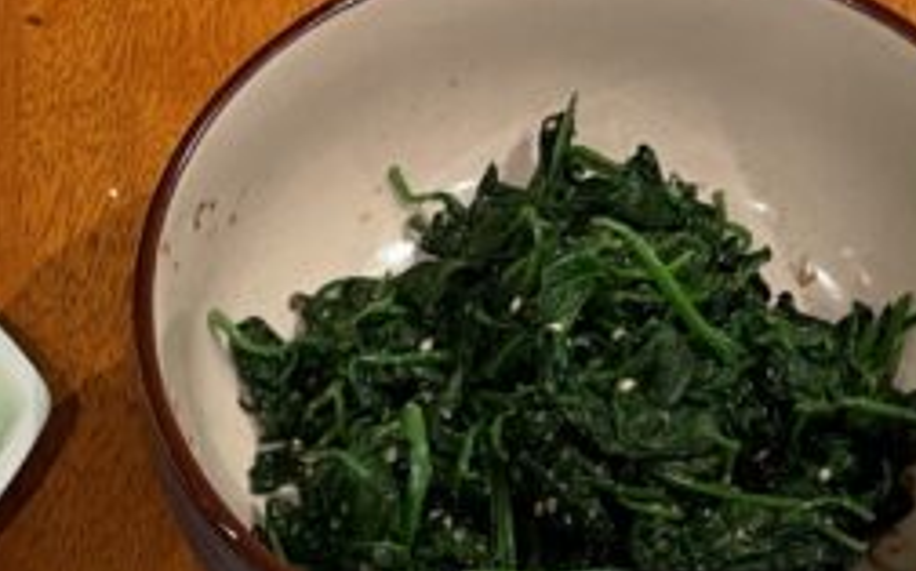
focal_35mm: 112
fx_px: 2793
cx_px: -84
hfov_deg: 18.0
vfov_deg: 10.8
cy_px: 1077
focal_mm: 4.2
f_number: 1.6
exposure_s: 1/60
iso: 80
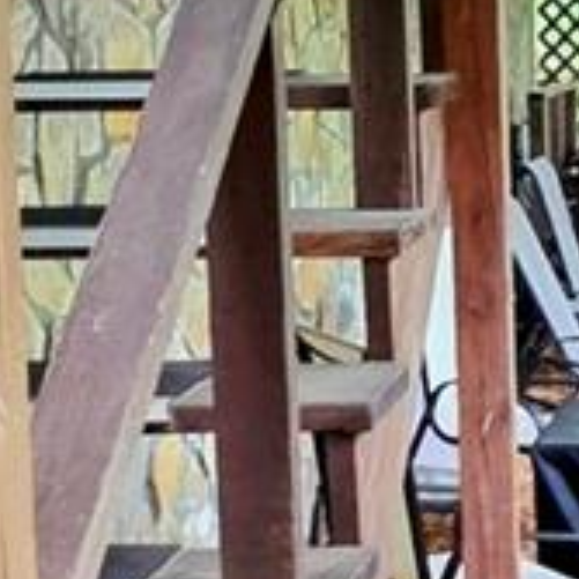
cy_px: 236
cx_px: 759
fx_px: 2006
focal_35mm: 106
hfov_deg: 15.6
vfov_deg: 16.4
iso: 200
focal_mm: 2.2
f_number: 1.9
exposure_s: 1/60
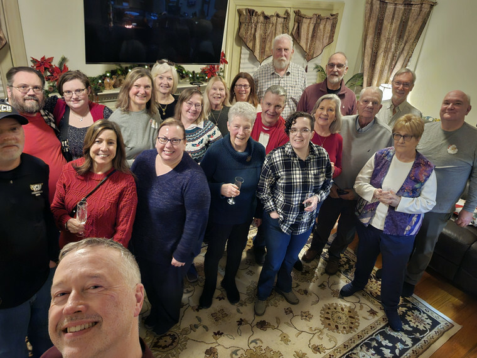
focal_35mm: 25
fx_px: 344
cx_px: 238
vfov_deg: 54.9
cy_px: 179
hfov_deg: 69.4
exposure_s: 1/12
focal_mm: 3.3
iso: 1250
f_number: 2.2
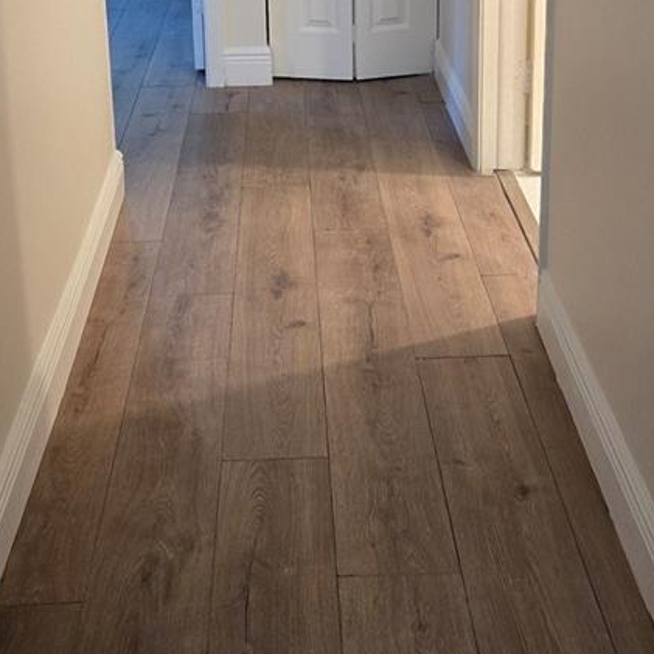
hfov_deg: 29.6
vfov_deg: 28.2
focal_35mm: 58
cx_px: 318
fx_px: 1240
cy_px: 40
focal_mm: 5.4
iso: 800
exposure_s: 1/120
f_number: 1.8
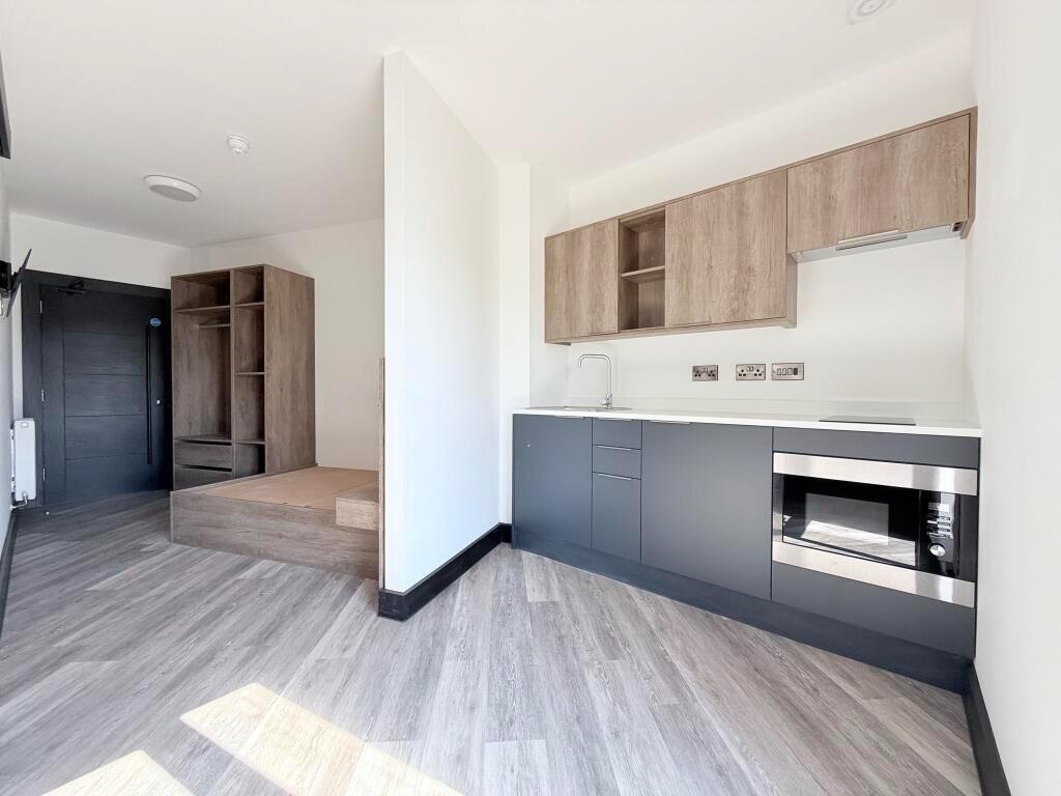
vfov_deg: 85.7
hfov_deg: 102.1
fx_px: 429
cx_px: 530
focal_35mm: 14
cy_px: 398
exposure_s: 1/137
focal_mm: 2.22
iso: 50
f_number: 2.2
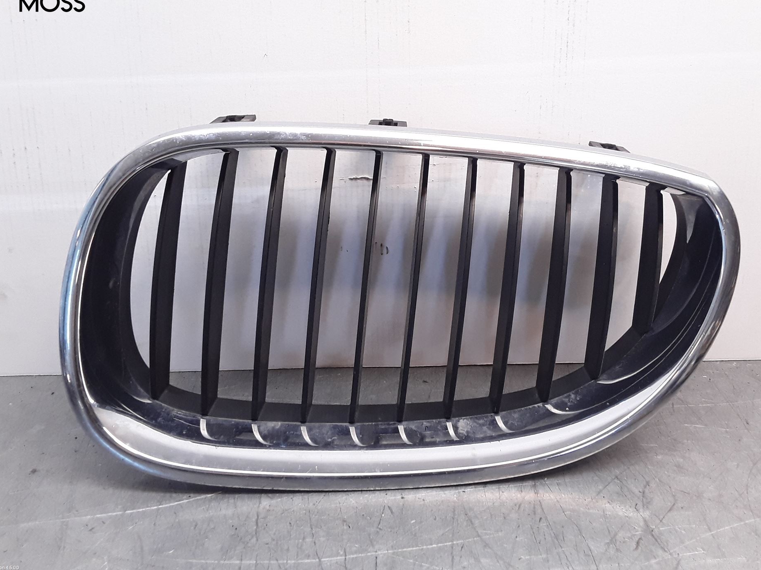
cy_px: 256
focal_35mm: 31
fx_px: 681
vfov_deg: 45.4
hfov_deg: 58.3
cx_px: 399
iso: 100
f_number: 1.9
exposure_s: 1/110
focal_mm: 2.91
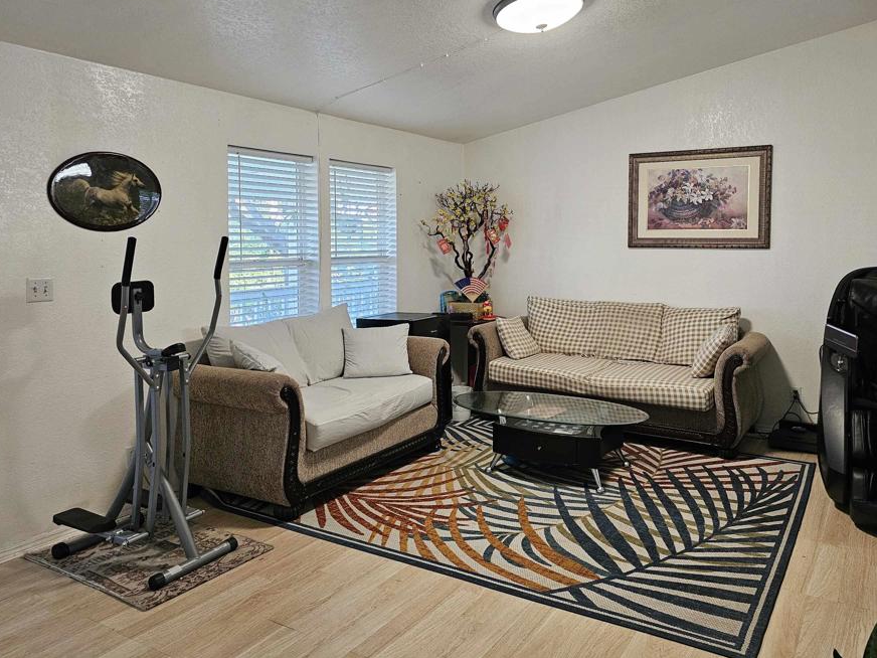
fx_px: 684
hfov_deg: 65.1
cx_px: 492
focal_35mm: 27
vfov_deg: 51.1
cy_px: 274
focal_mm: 6.3
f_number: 1.7
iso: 640
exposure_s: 1/120
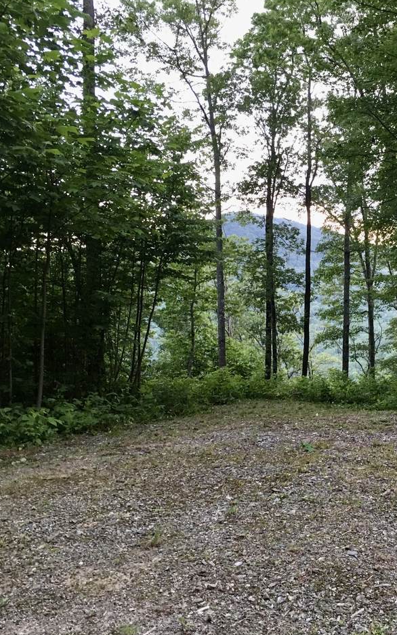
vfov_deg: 47.2
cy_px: 316
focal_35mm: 42
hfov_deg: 29.6
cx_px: 336
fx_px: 727
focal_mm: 4.15
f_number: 2.2
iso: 50
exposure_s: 1/15
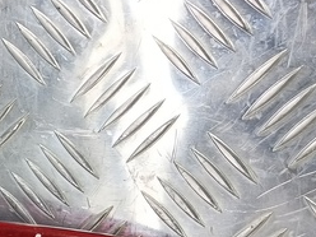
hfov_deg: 18.6
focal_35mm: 95
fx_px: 867
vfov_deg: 14.3
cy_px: 381
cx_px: -135
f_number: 1.6
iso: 133
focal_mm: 4.11
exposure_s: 1/50
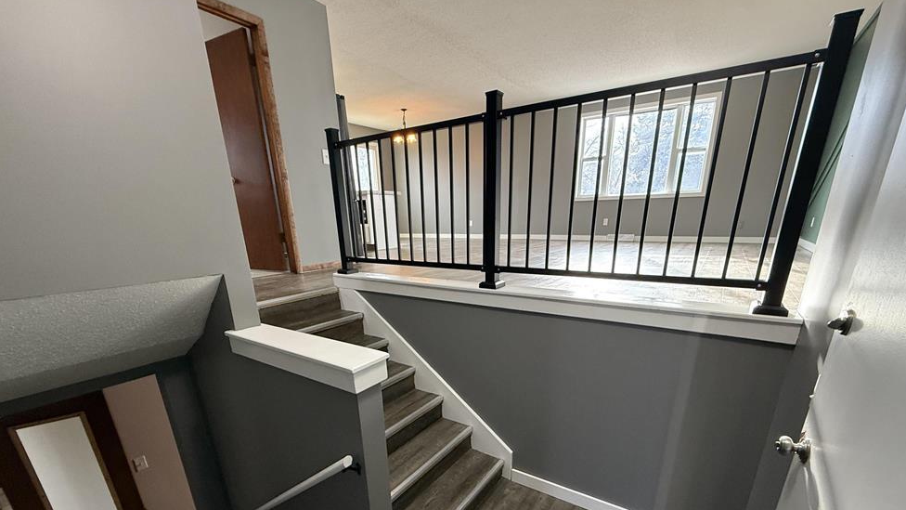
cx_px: 459
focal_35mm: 16
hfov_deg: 99.4
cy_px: 347
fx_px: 384
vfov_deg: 65.0
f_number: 2.2
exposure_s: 1/60
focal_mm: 2.22
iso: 400
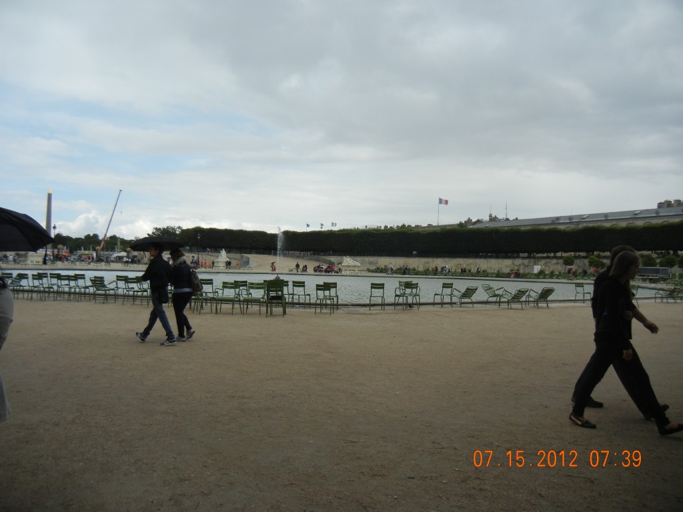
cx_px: 342
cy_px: 256
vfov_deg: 46.8
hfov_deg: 60.0
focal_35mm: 30
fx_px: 592
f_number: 7
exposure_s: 1/351
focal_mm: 5.4
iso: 160
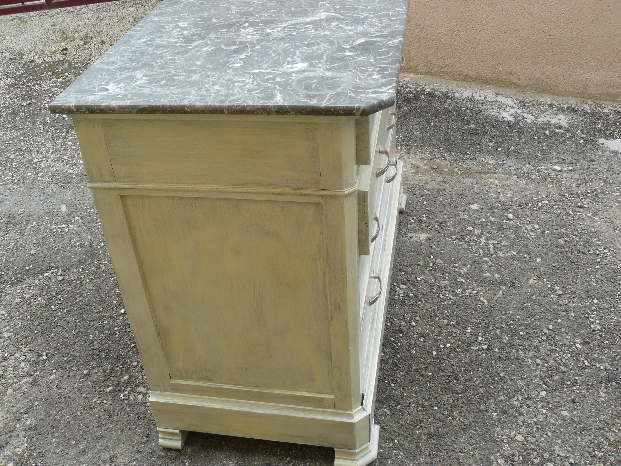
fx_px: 664
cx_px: 306
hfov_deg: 50.1
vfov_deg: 38.7
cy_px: 232
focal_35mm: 37
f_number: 4
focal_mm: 6
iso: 100
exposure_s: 1/125
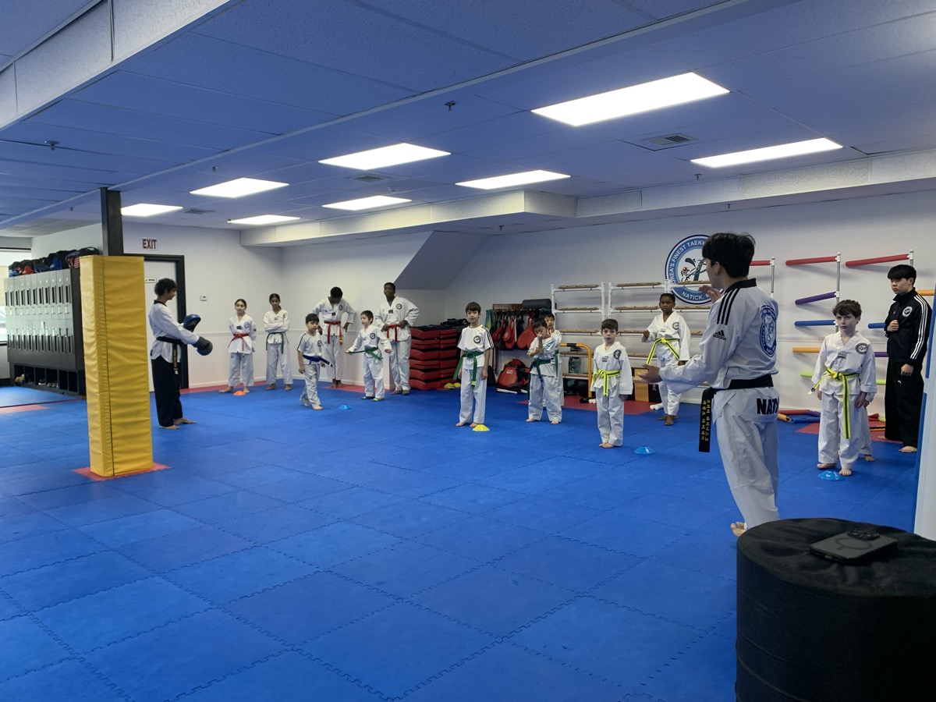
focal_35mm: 26
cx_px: 468
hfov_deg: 67.3
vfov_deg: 53.1
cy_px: 351
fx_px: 703
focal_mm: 4.25
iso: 100
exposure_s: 1/105
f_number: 1.8
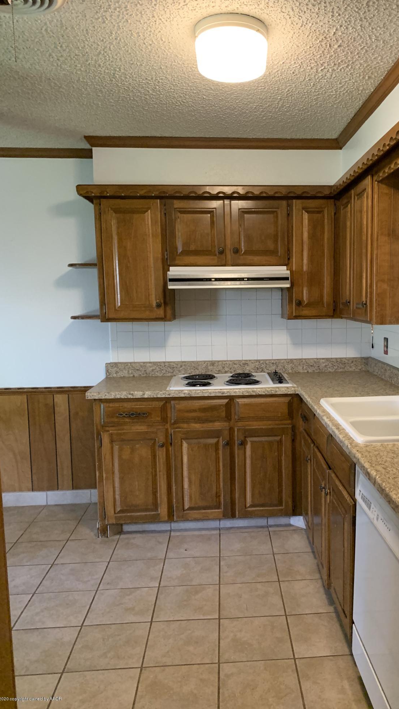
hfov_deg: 39.7
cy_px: 359
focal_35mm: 29
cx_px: 265
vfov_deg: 66.1
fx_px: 545
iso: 400
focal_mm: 4.25
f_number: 1.8
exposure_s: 1/60
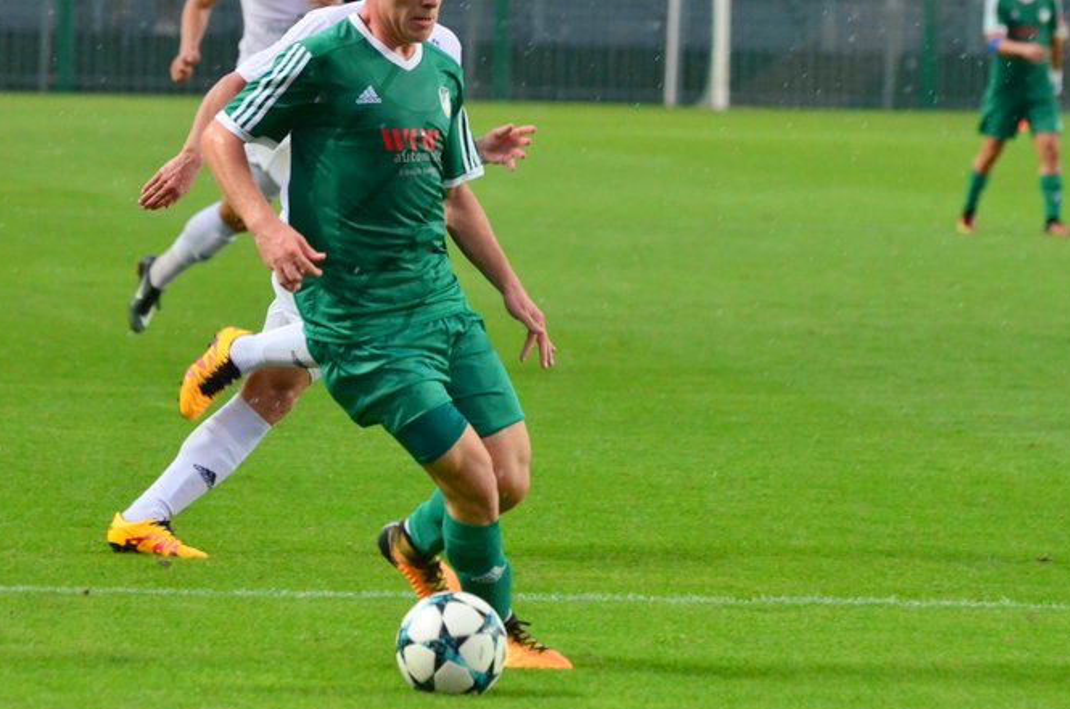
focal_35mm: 345
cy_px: 286
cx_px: 579
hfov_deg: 6.0
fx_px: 10237
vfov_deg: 4.0
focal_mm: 170
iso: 3200
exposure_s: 1/800
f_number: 5
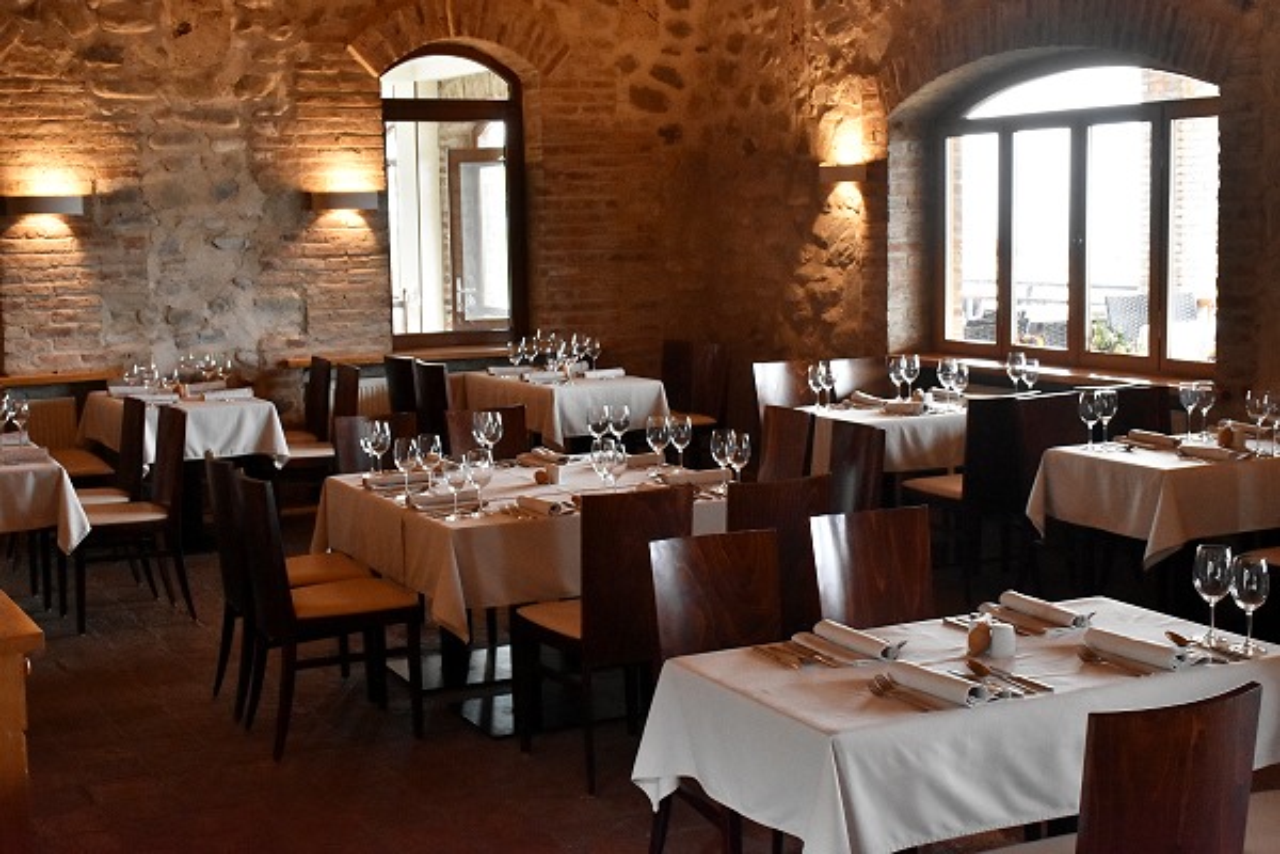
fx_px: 1813
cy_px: 427
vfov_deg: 26.5
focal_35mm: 51
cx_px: 640
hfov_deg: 38.9
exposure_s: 1/50
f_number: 10
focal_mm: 34
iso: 2500
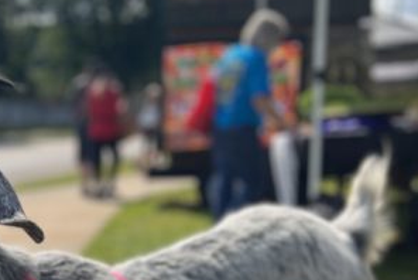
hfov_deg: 26.9
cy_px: 362
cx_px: 54
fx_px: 848
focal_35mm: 73
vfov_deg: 17.6
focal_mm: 5.7
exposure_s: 1/4630
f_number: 1.5
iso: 50
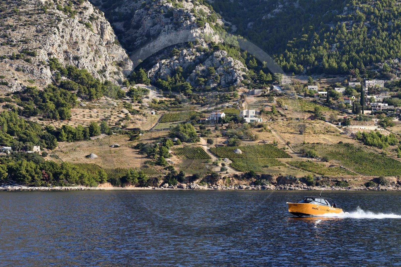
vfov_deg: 8.6
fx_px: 1781
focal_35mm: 160
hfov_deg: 12.8
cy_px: 134
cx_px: 200
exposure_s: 1/640
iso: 400
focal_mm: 160
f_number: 8
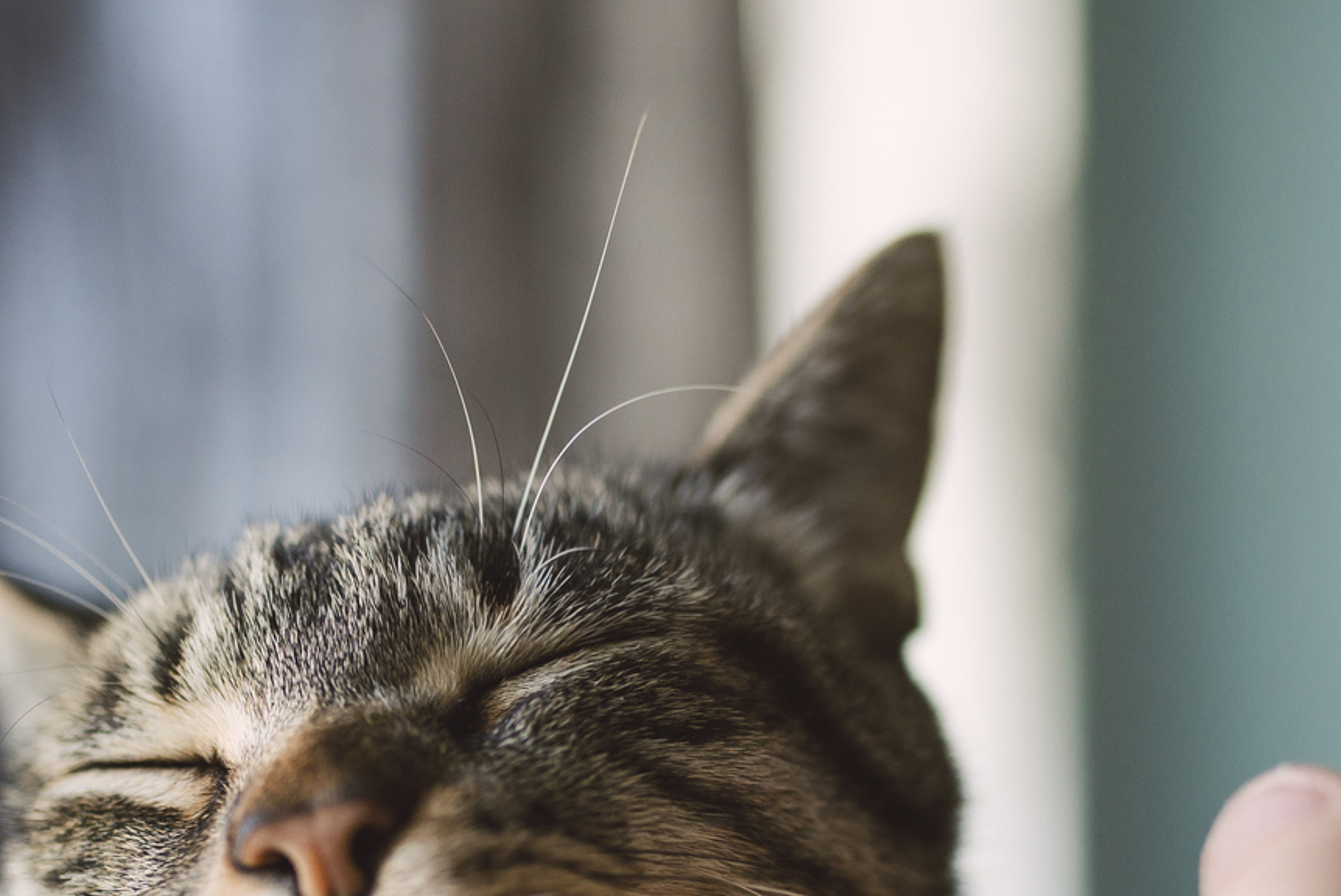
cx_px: 600
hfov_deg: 23.6
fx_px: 3206
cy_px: 863
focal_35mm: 86
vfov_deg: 15.7
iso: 400
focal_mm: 35
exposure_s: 1/200
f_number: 2
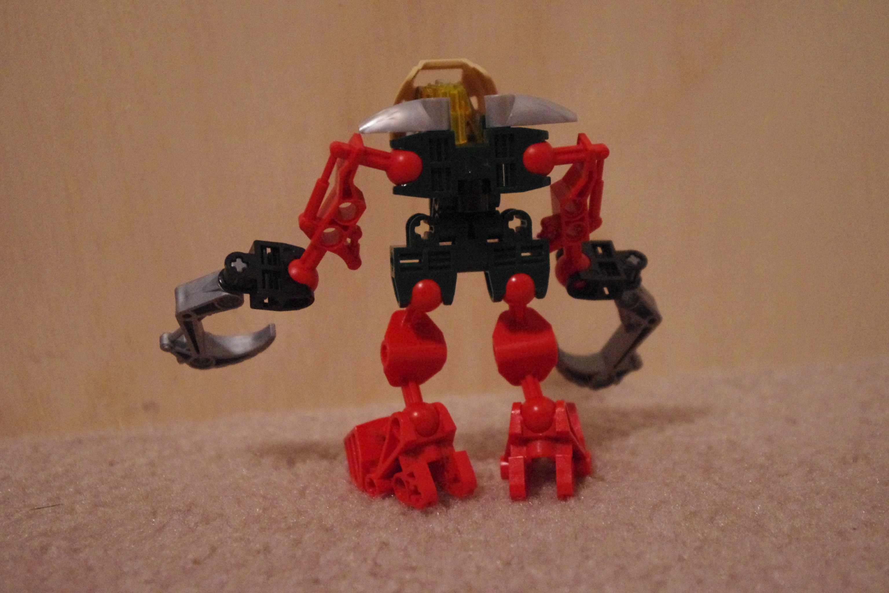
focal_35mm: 57
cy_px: 296
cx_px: 444
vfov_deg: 23.8
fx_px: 1407
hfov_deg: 35.1
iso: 6400
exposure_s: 1/40
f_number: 4.5
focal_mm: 37.5
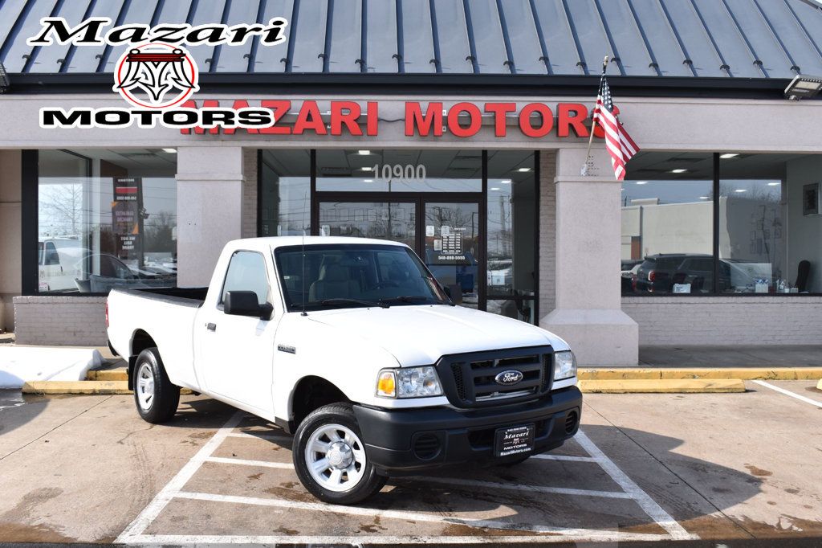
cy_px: 274
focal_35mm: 38
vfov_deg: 35.5
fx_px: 856
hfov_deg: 51.3
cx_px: 411
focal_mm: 25
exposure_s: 1/400
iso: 200
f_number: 8
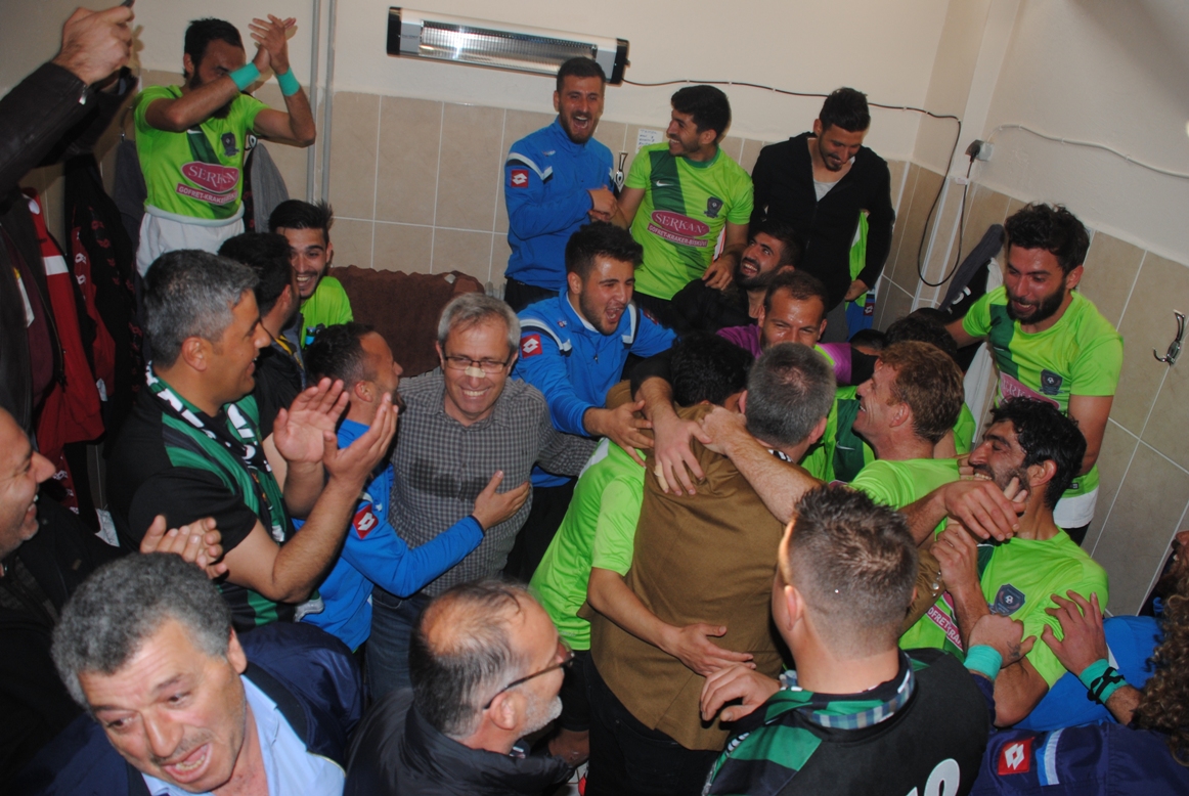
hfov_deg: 67.3
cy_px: 398
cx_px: 594
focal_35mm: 27
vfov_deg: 48.1
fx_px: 893
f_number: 3.5
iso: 200
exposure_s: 1/60
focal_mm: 18
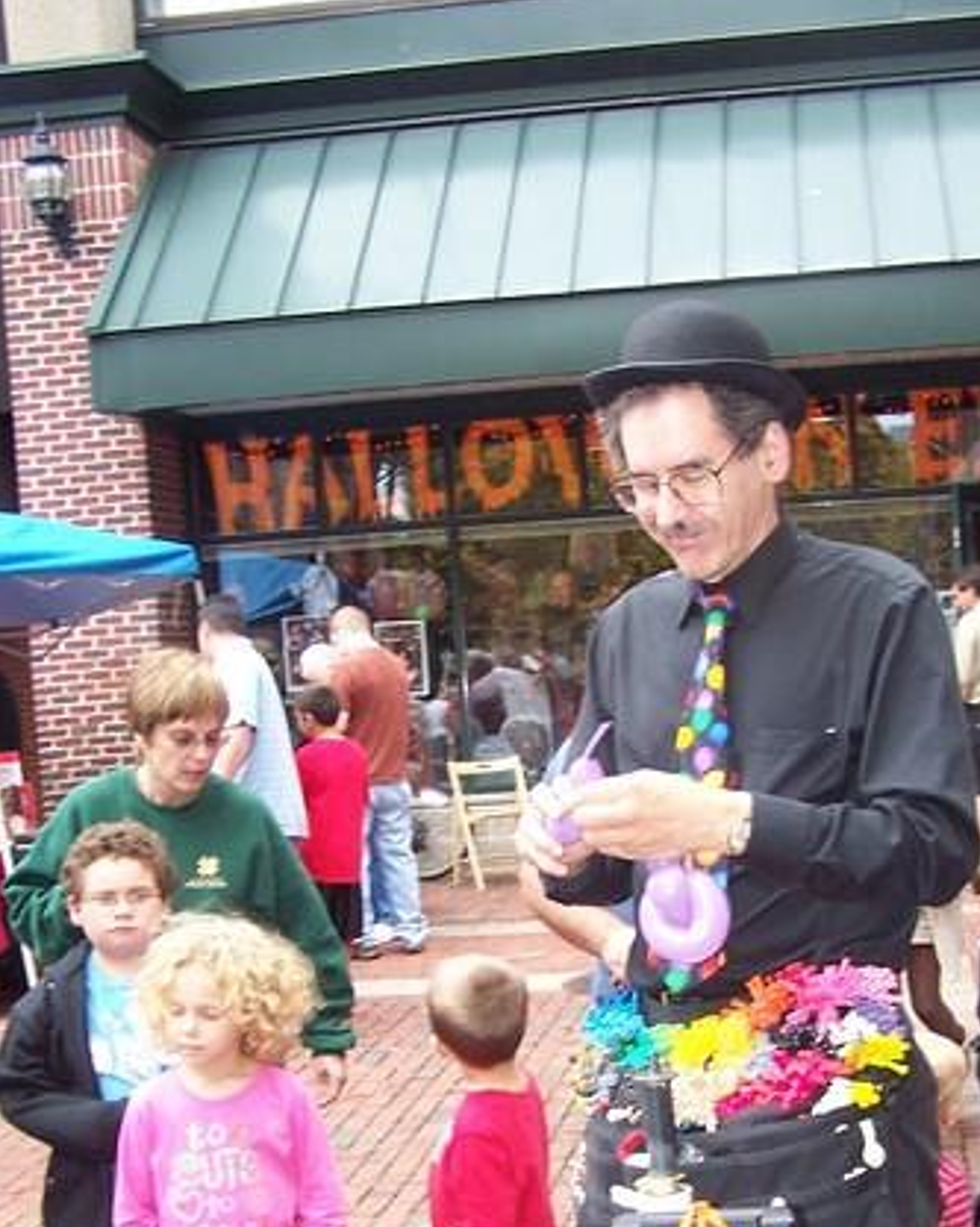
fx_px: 2069
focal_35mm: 57
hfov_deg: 26.6
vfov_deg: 32.7
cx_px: 611
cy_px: 842
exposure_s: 1/100
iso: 160
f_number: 2.8
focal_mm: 6.3
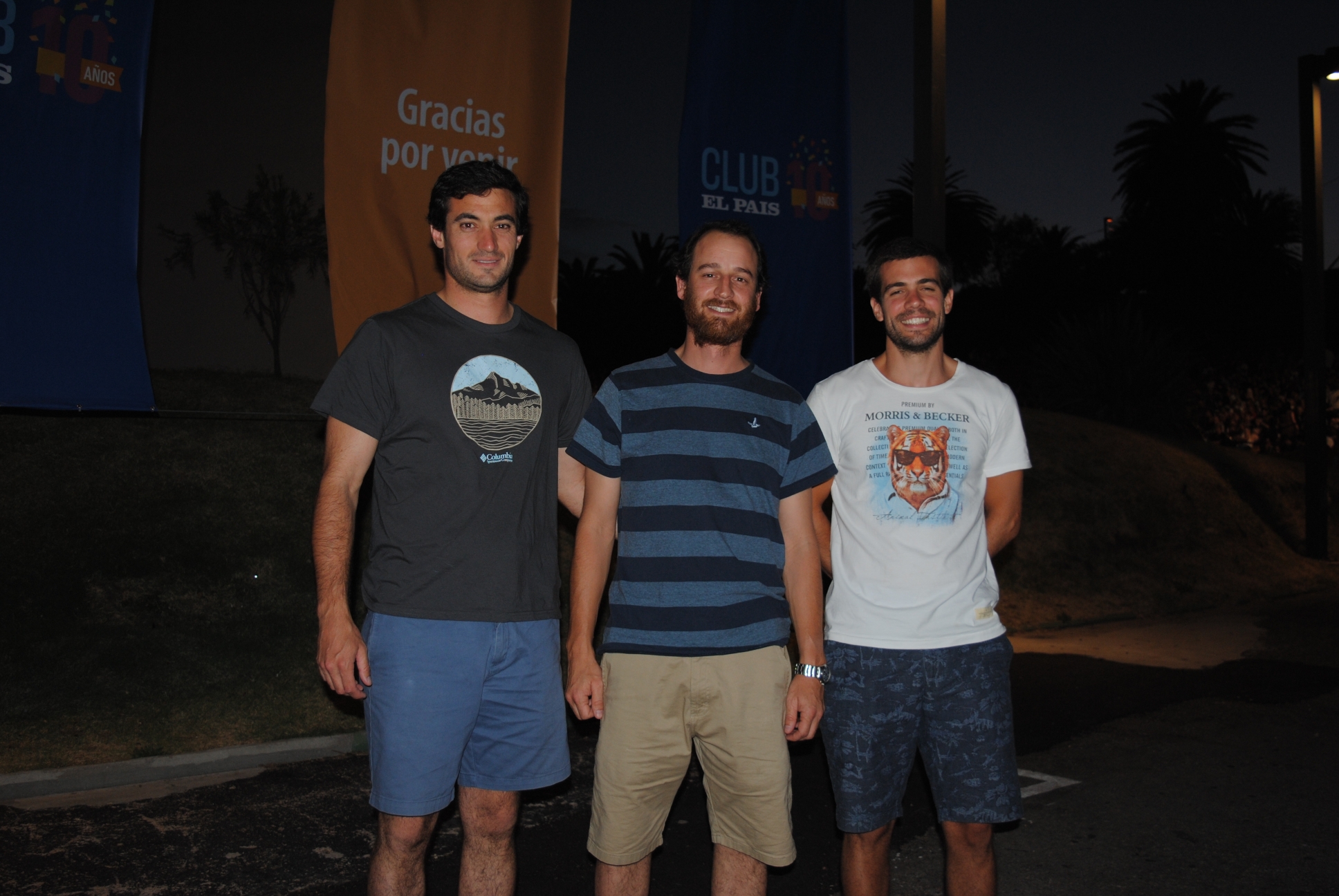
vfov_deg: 37.0
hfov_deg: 53.1
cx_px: 670
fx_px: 1341
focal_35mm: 36
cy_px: 448
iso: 200
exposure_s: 1/60
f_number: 4
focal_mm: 24
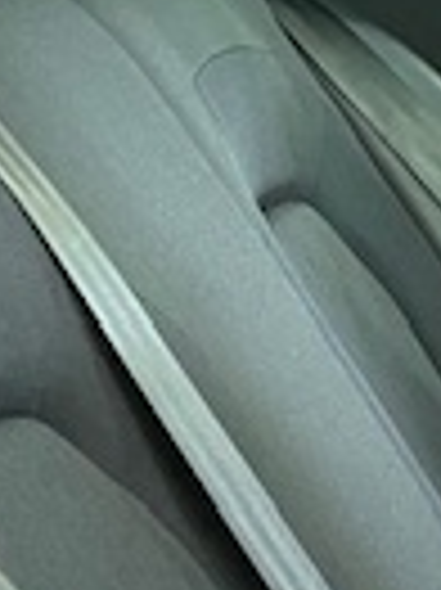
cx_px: 1089
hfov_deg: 10.1
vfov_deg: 14.5
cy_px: 874
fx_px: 2161
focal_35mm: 127
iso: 500
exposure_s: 1/25
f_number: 1.6
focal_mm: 4.2
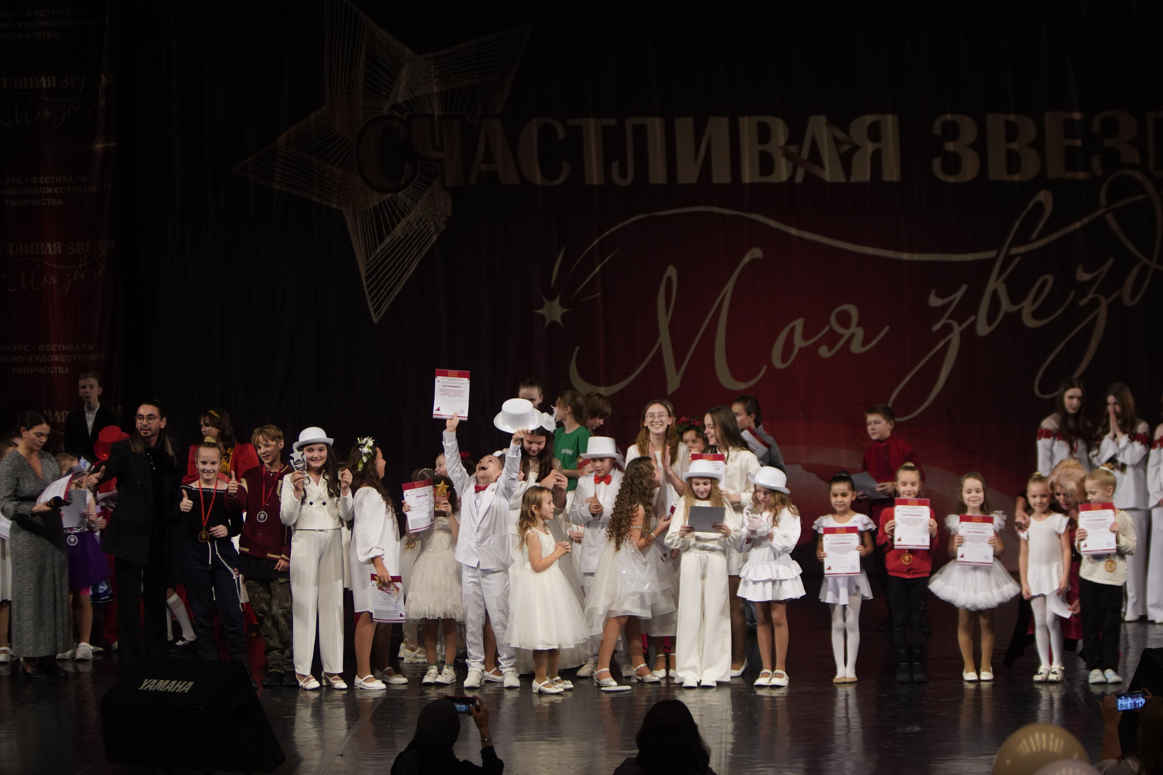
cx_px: 582
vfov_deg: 13.0
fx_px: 3392
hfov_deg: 19.5
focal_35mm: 105
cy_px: 388
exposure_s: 1/500
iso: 1000
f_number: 2.8
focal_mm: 70
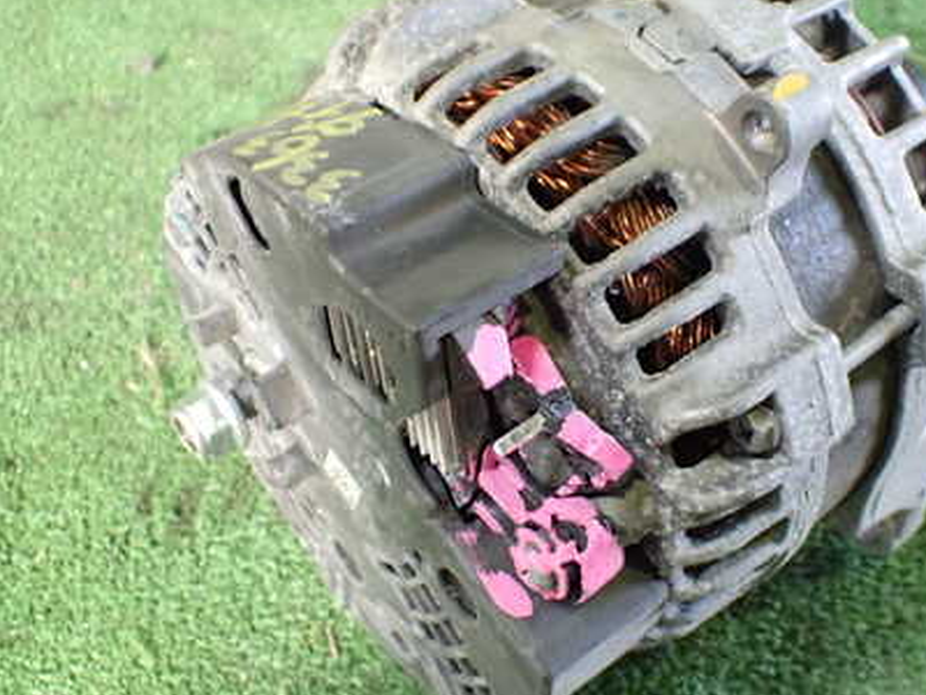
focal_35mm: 45
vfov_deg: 32.2
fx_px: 1204
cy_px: 382
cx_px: 579
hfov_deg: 41.8
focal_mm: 5.4
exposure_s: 1/60
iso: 800
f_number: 2.3
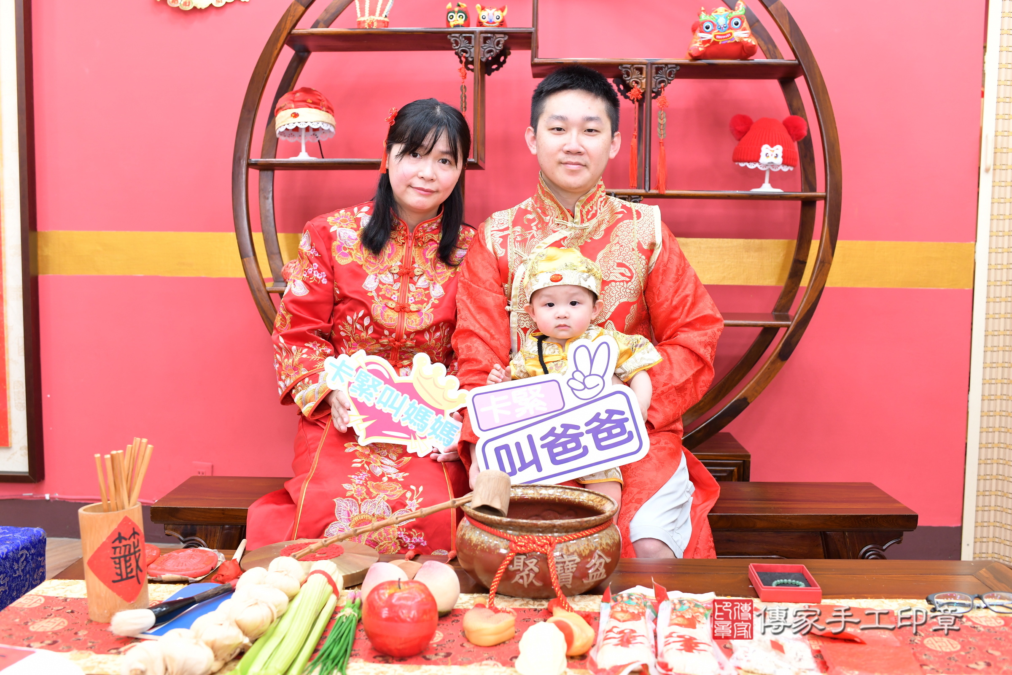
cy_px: 338
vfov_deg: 37.9
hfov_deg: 54.4
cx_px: 506
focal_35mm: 35
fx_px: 984
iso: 1000
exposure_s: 1/200
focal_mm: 35
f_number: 4.5
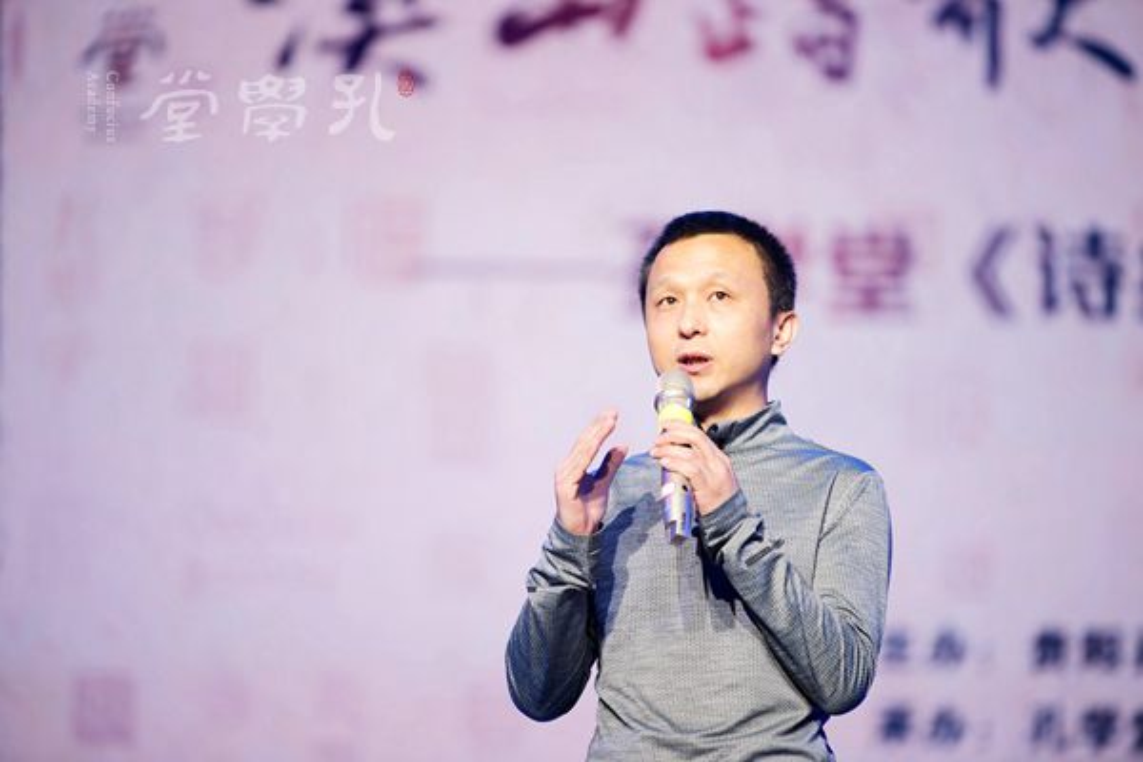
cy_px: 381
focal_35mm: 200
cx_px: 572
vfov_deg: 6.9
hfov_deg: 10.3
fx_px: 6350
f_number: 2.8
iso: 125
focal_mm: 200
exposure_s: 1/60
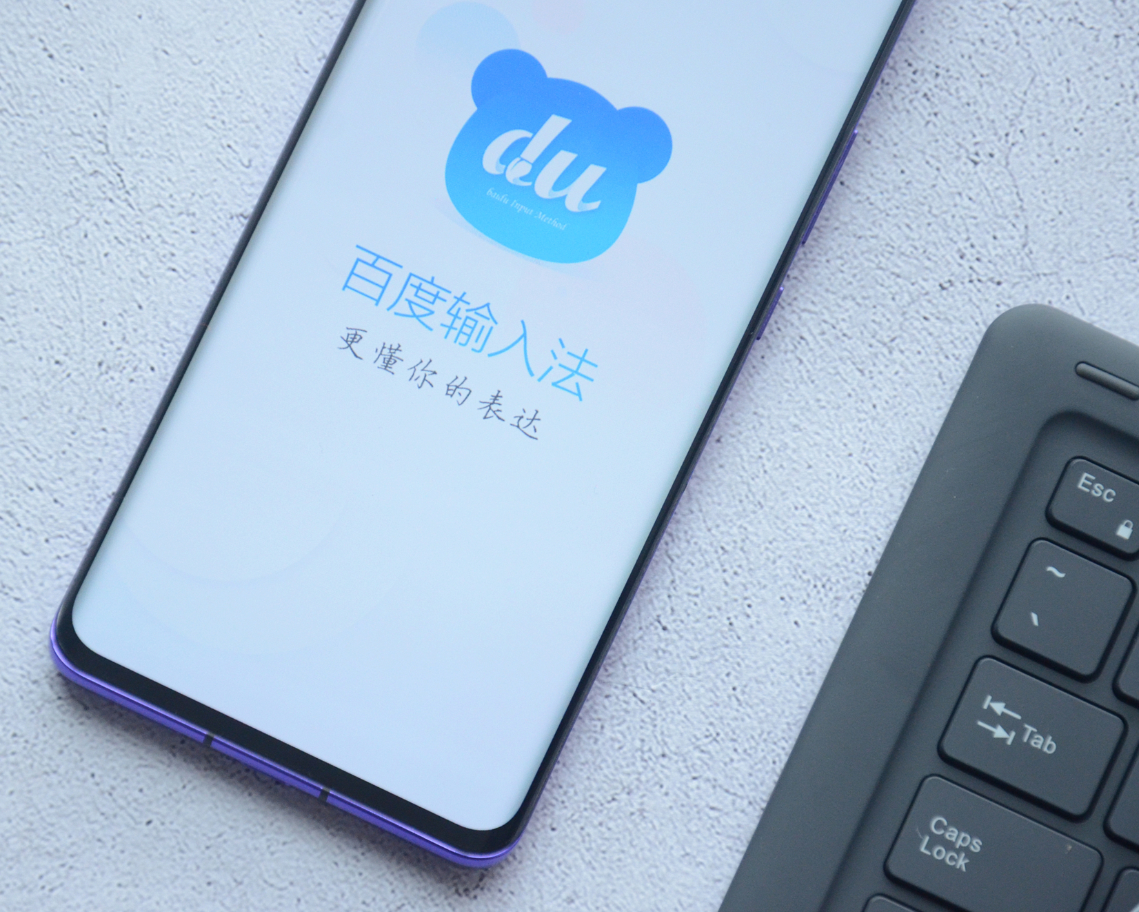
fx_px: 6020
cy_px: 456
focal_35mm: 179
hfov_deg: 10.8
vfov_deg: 8.7
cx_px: 548
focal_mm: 105
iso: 1600
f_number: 5.6
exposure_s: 1/125
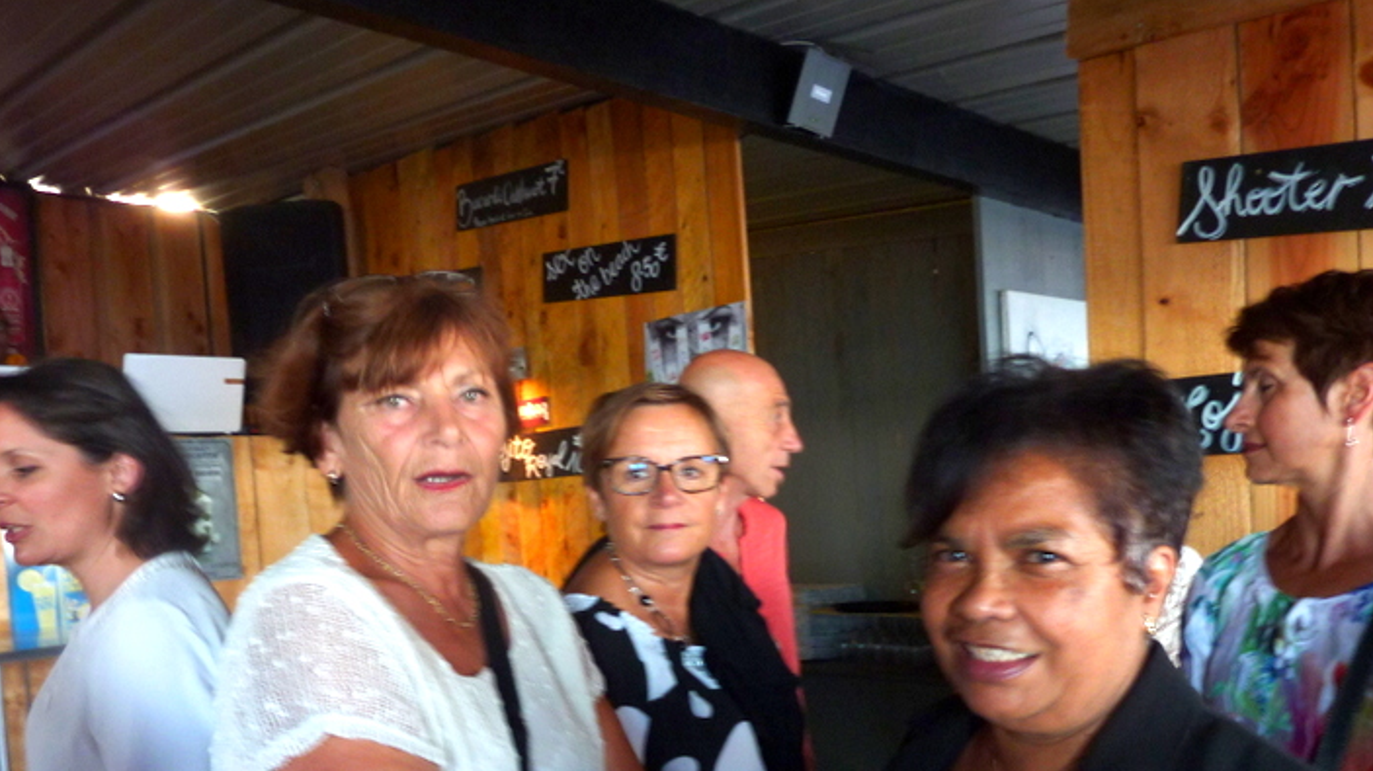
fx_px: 1128
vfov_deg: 36.9
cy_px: 576
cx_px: 676
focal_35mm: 31
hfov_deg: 62.6
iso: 80
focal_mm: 4.1
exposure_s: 1/8
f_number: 3.3
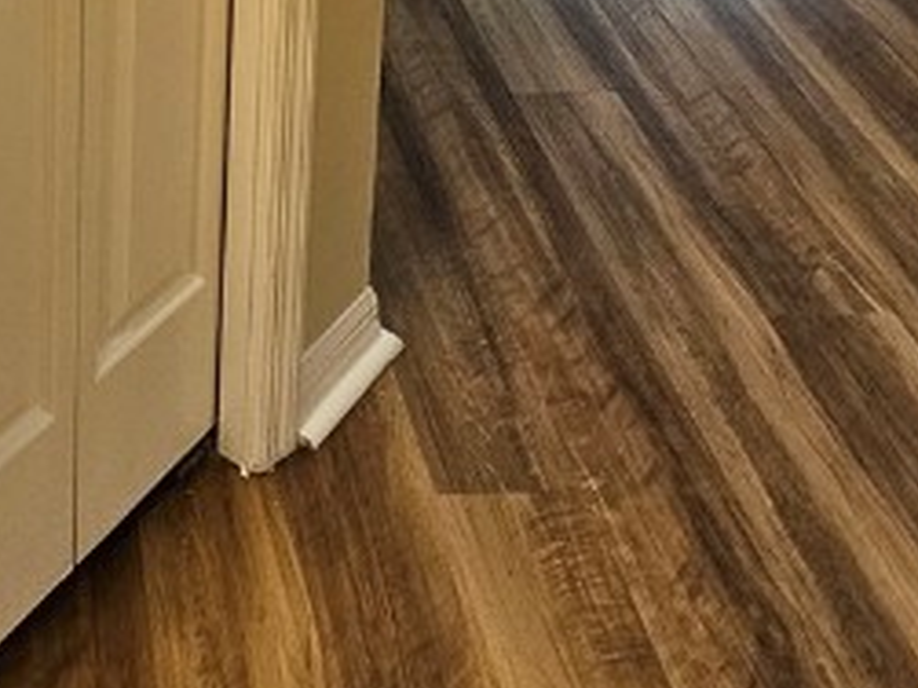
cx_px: 29
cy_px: -600
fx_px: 1405
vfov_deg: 19.4
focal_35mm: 53
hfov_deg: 33.5
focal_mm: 2.2
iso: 125
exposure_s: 1/59
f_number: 2.2
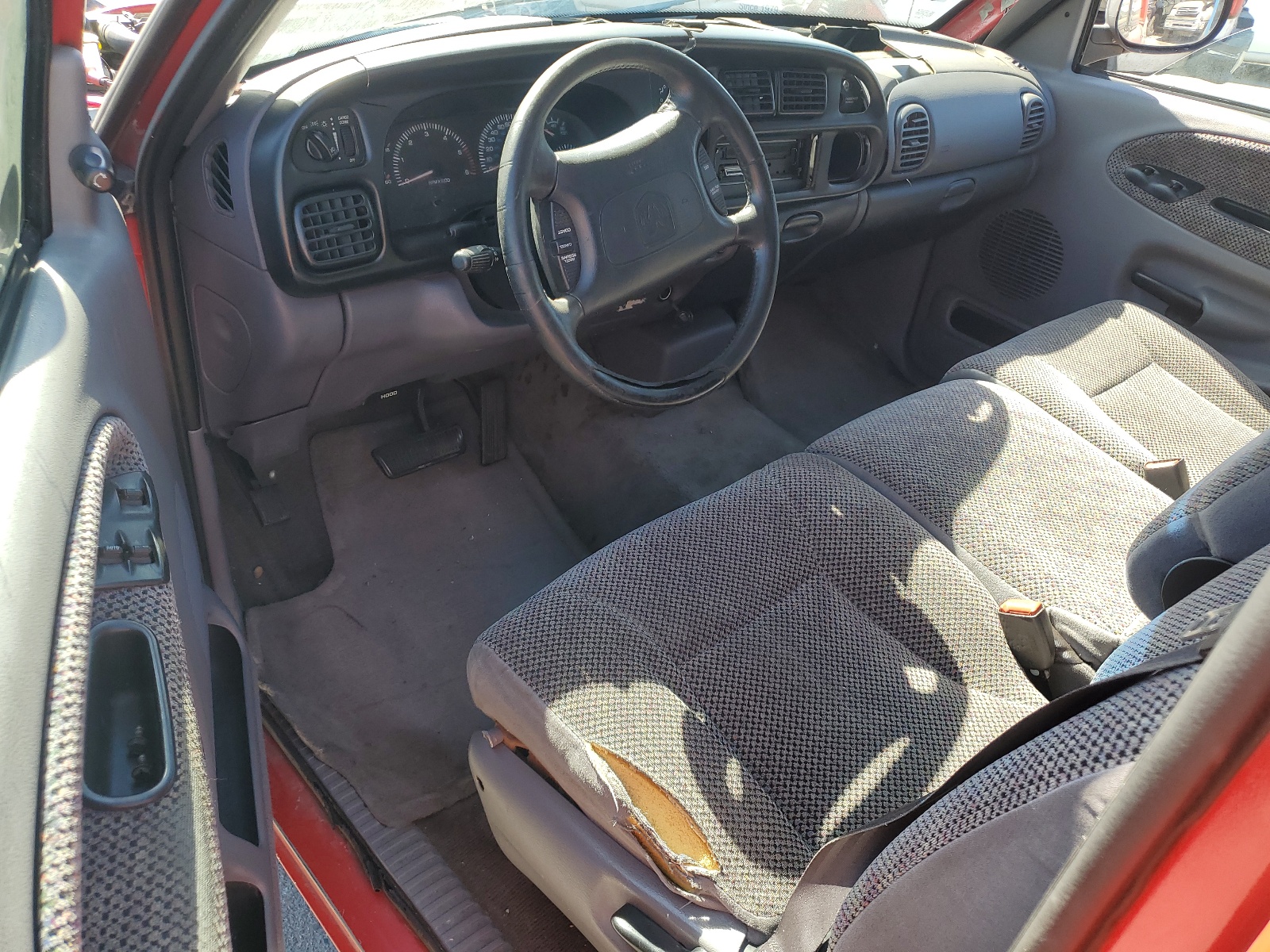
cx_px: 635
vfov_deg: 53.1
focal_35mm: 26
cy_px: 476
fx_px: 954
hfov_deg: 67.3
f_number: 1.5
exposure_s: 1/286
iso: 50
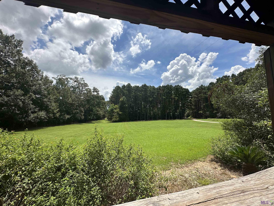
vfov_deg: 85.7
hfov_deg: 102.1
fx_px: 111
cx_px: 137
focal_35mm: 14
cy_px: 103
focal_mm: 2.22
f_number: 2.2
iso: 40
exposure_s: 1/3205
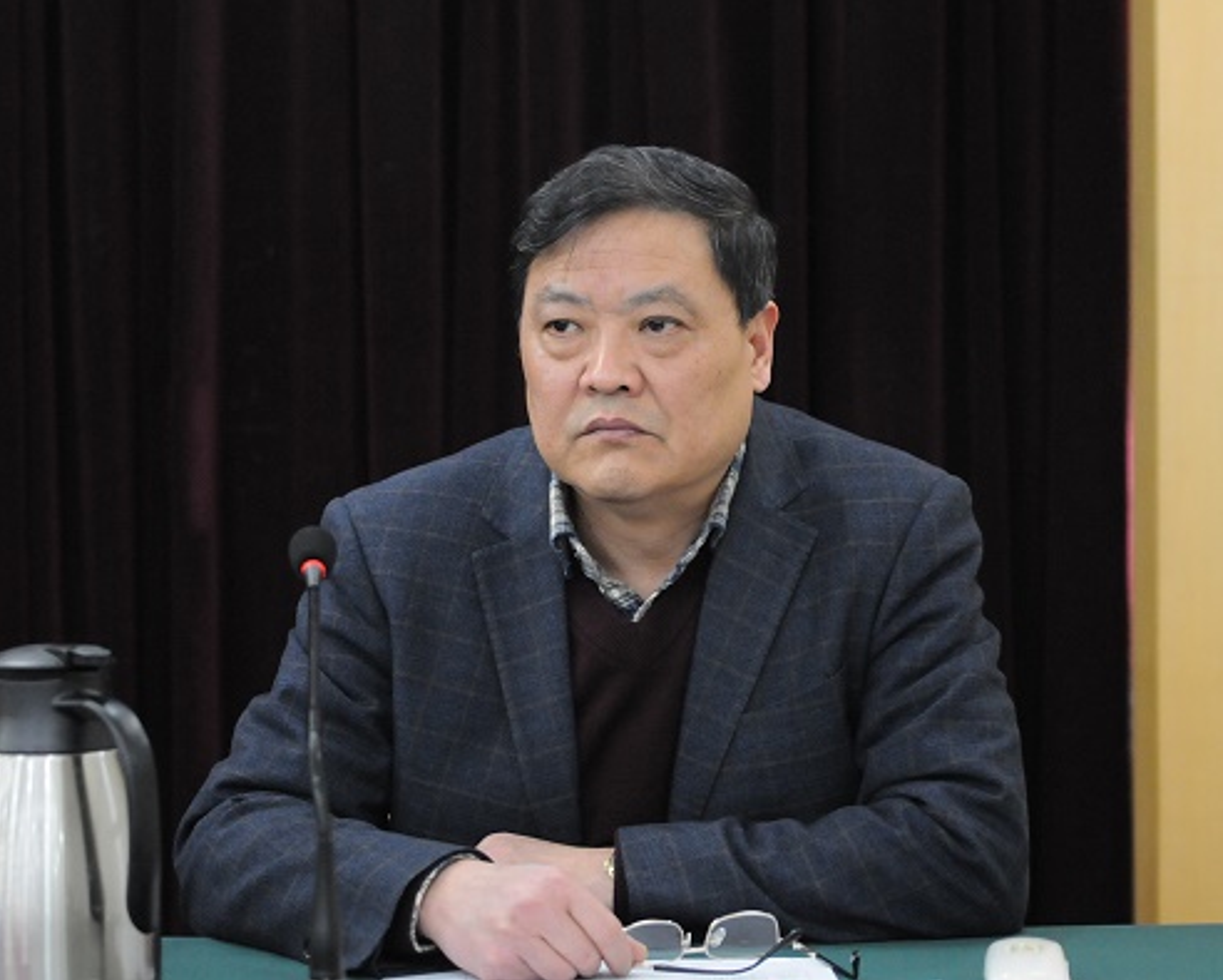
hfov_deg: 16.0
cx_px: 619
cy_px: 488
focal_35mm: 120
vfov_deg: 12.9
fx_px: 4345
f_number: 2.8
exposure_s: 1/50
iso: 2500
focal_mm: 70
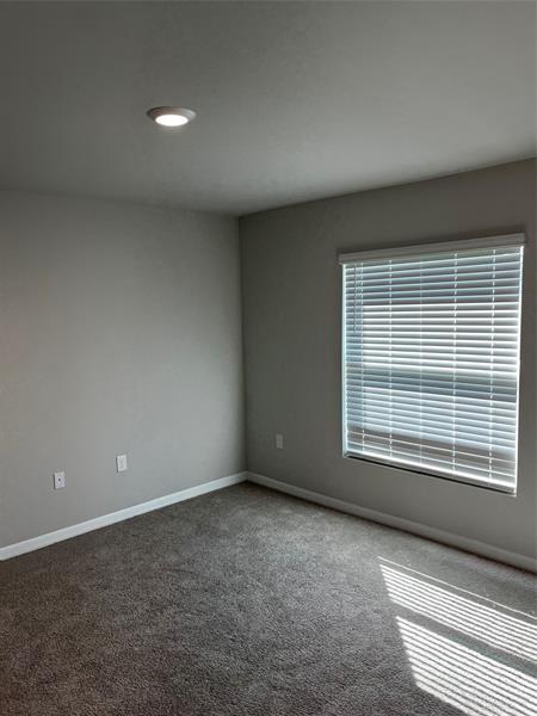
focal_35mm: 26
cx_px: 268
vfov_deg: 67.3
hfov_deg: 53.1
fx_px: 538
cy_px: 358
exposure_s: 1/120
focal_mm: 5.1
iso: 64
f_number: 1.6
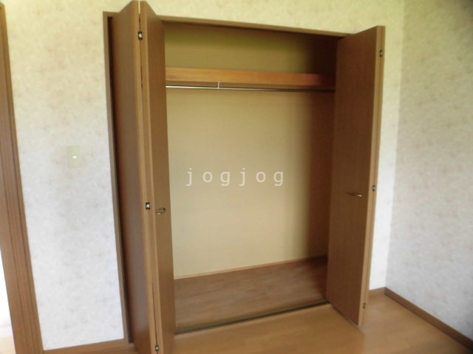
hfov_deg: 71.6
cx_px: 236
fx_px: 328
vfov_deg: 56.8
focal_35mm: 24
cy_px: 177
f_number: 3.1
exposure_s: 1/50
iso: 250
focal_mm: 4.3
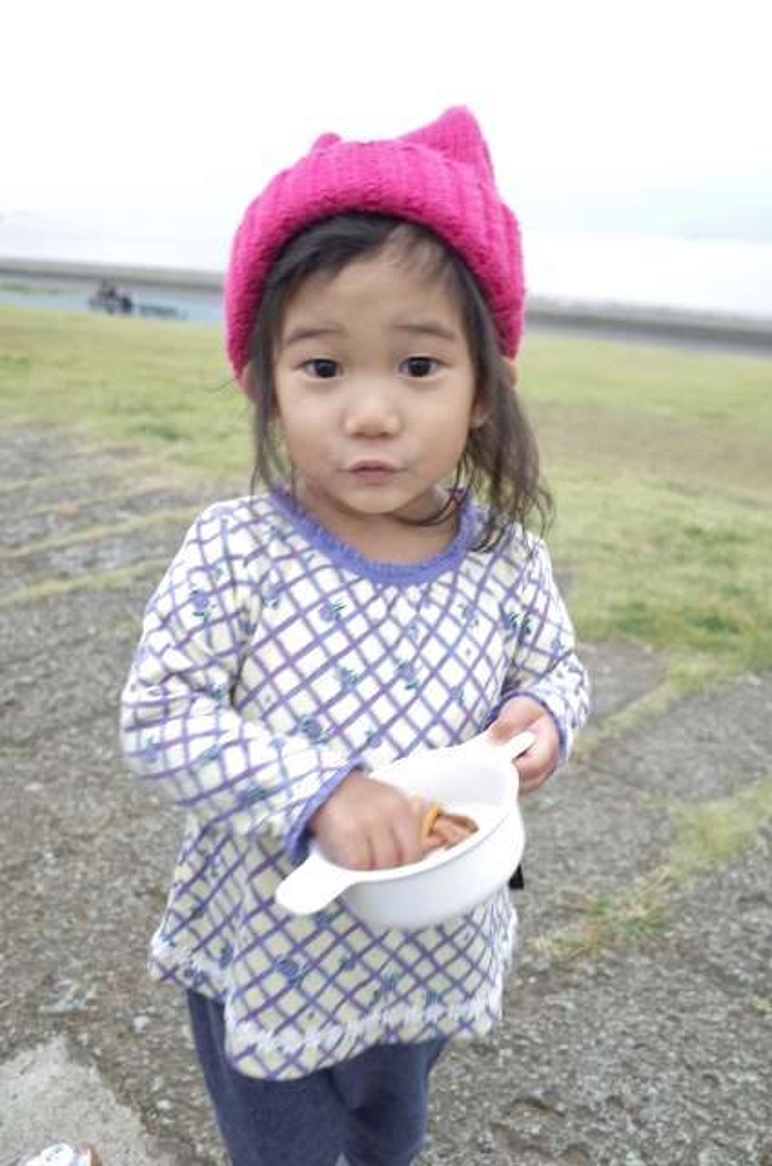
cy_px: 583
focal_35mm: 21
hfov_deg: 59.3
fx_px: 678
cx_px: 386
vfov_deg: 81.3
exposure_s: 1/45
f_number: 3.2
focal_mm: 13.7
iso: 100
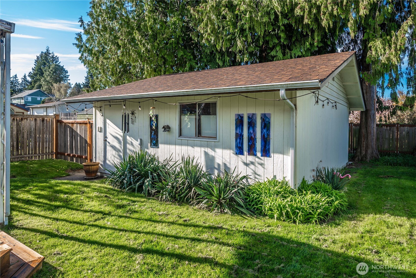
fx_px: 231
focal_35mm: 20
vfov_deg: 62.0
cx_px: 208
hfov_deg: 83.9
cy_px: 139
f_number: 7.1
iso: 80
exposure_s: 1/40
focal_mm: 20
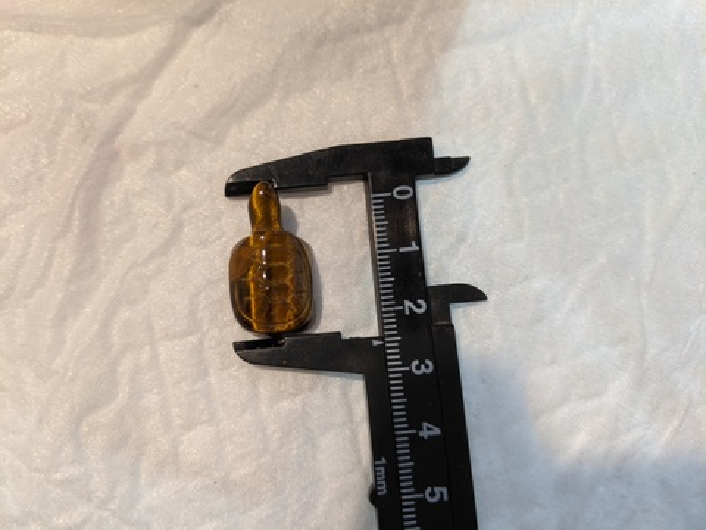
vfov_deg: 51.4
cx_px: 353
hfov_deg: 65.3
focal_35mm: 27
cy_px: 265
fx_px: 551
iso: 216
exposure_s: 1/49.9
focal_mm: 4.44
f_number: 1.8
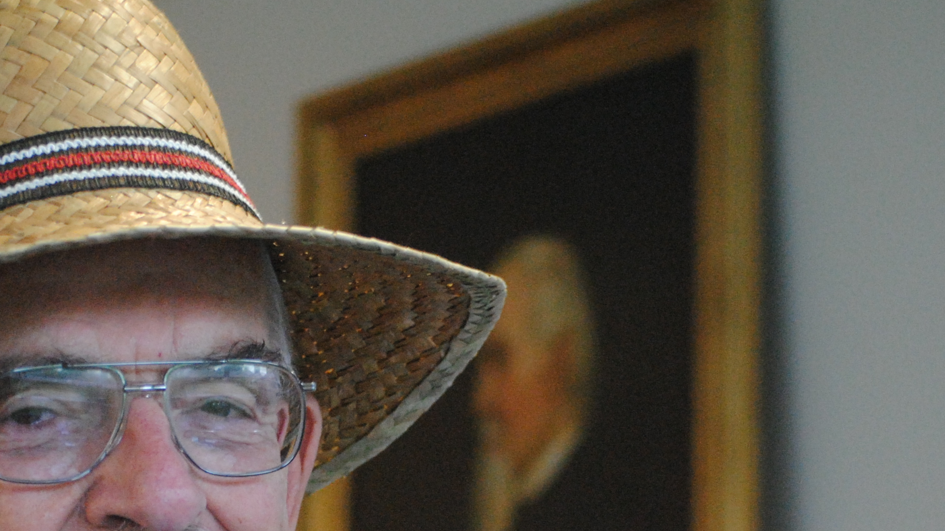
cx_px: 354
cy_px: 564
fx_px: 4588
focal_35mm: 183
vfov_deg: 6.6
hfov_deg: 11.8
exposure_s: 1/30
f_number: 4
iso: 1100
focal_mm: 55
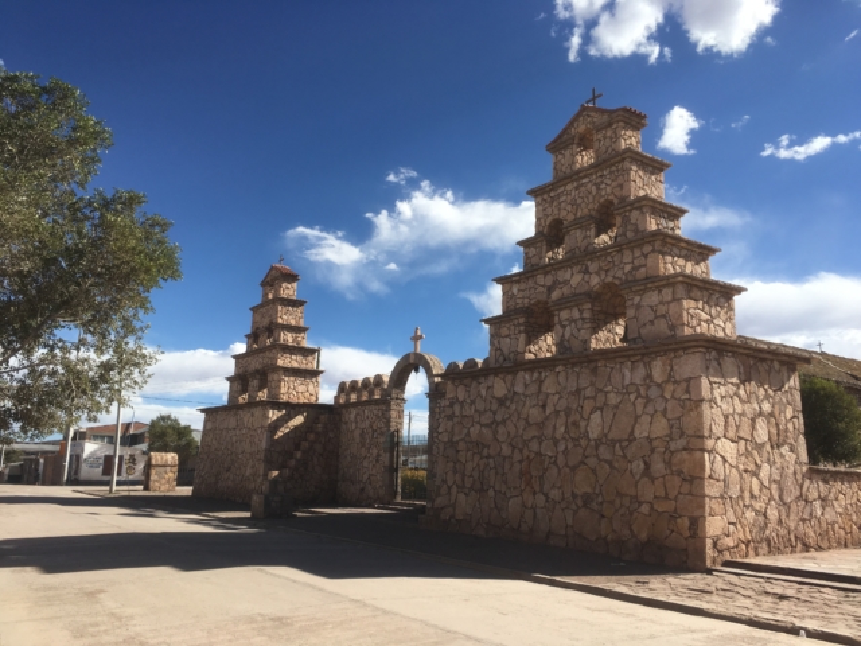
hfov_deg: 61.7
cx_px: 430
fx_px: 721
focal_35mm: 29
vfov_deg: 48.2
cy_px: 323
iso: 25
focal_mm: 4.15
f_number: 2.2
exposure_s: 1/1789
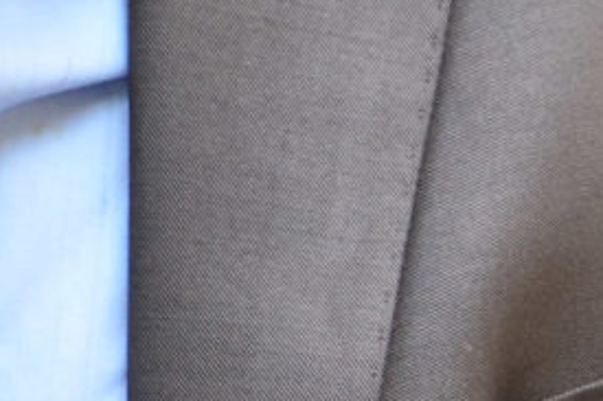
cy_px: -280
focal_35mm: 536
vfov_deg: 2.6
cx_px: -213
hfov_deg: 3.8
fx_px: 8972
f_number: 5.6
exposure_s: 1/80
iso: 400
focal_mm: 48
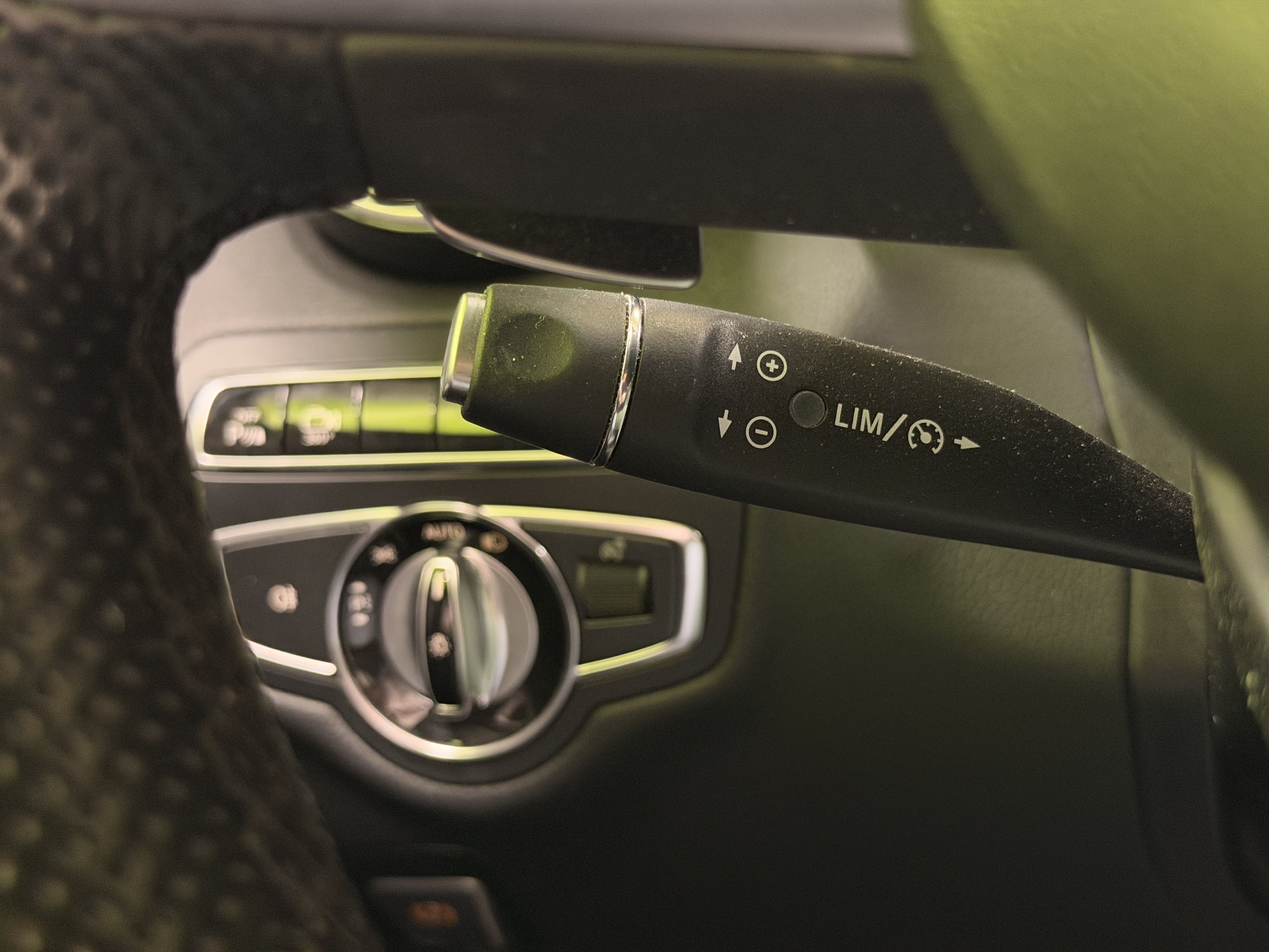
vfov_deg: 30.3
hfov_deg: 39.7
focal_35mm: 48
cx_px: 634
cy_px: 476
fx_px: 1760
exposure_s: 1/25
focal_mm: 6.76
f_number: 1.78
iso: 500
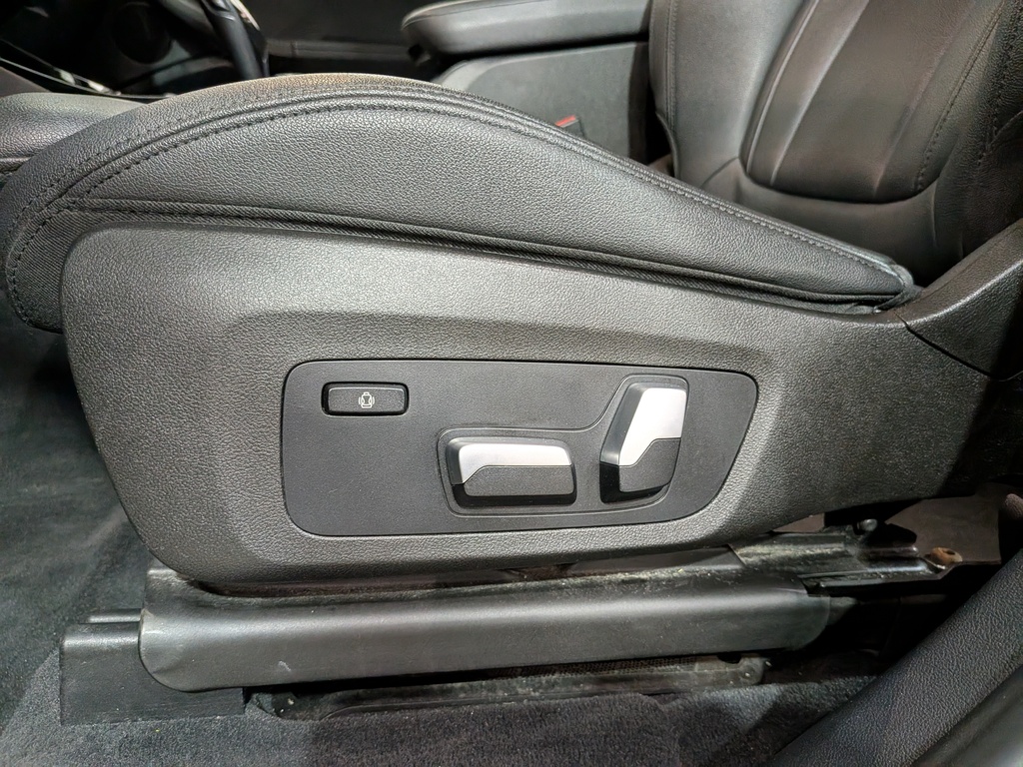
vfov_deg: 56.8
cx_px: 512
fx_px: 709
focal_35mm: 24
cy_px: 384
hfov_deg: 71.6
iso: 1184
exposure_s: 1/100
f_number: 1.7
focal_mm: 4.53
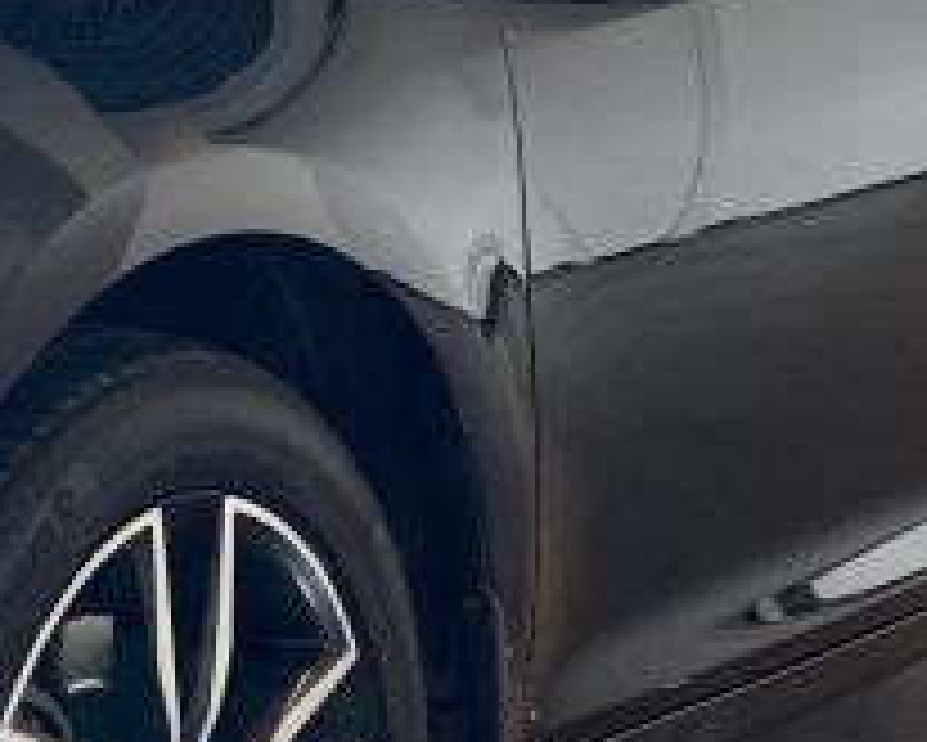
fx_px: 3459
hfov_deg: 14.5
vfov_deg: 12.1
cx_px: -328
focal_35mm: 126
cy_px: -22
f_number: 1.8
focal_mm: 4.25
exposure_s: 1/100
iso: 100
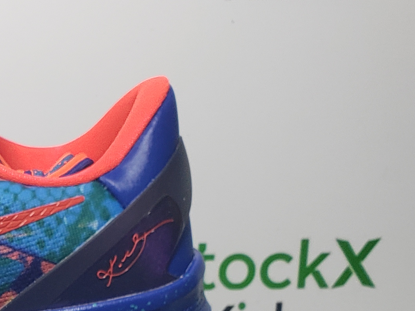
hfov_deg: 18.1
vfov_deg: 13.7
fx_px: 1187
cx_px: -174
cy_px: 516
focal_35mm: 99
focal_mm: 4.3
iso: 50
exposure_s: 1/169
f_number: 2.4
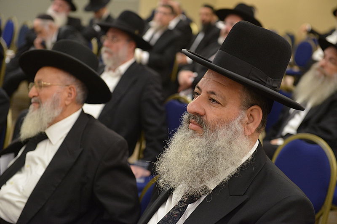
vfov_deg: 19.4
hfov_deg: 28.8
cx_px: 168
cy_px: 112
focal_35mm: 70
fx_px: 655
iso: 2500
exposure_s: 1/60
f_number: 3.5
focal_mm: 70
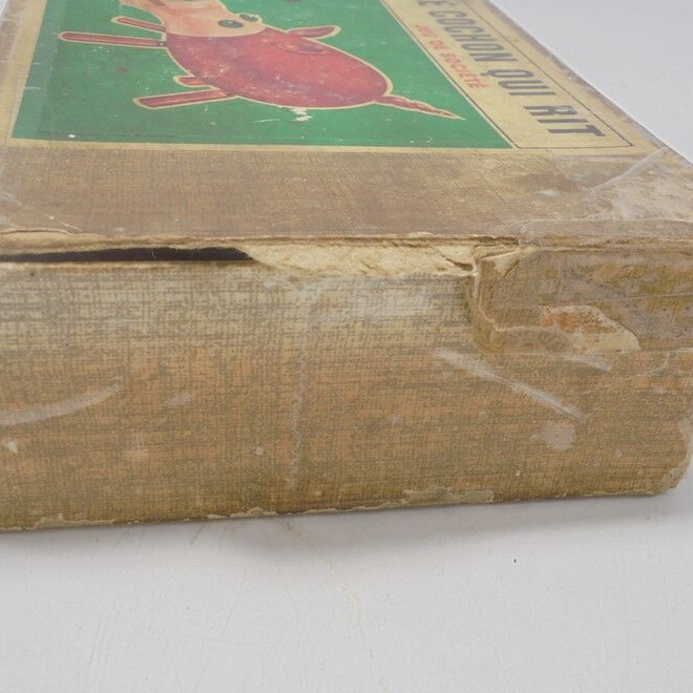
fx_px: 929
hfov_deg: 40.9
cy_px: 350
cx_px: 329
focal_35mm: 41
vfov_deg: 40.9
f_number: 4
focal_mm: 6.1
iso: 100
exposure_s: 1/50
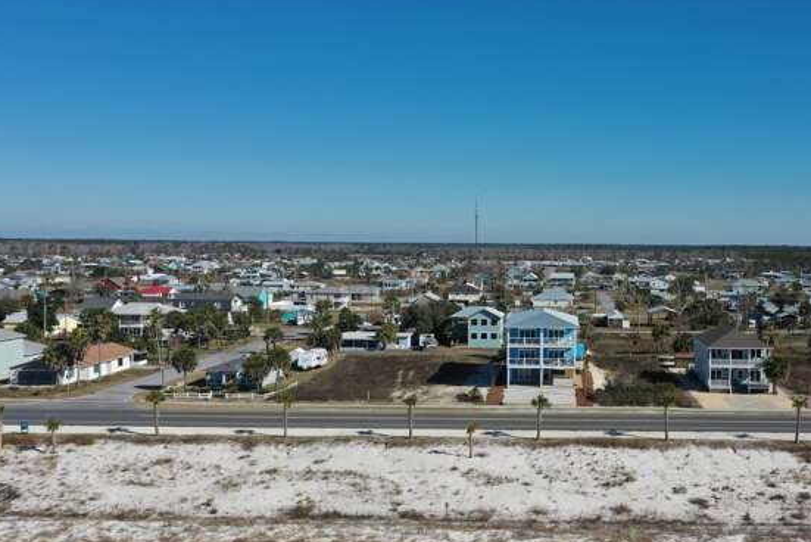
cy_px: 314
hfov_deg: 48.5
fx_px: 879
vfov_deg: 34.2
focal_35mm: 39
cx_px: 558
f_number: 6.3
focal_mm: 10.26
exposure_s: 1/640
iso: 100
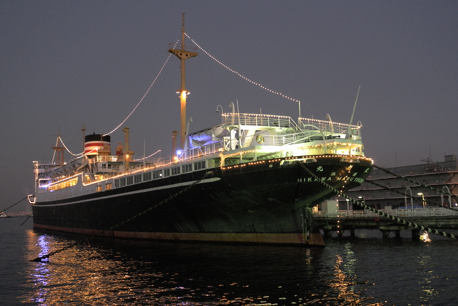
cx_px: 229
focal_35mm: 35
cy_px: 153
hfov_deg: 54.4
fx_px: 446
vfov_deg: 37.9
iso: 3200
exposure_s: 1/60
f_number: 3.5
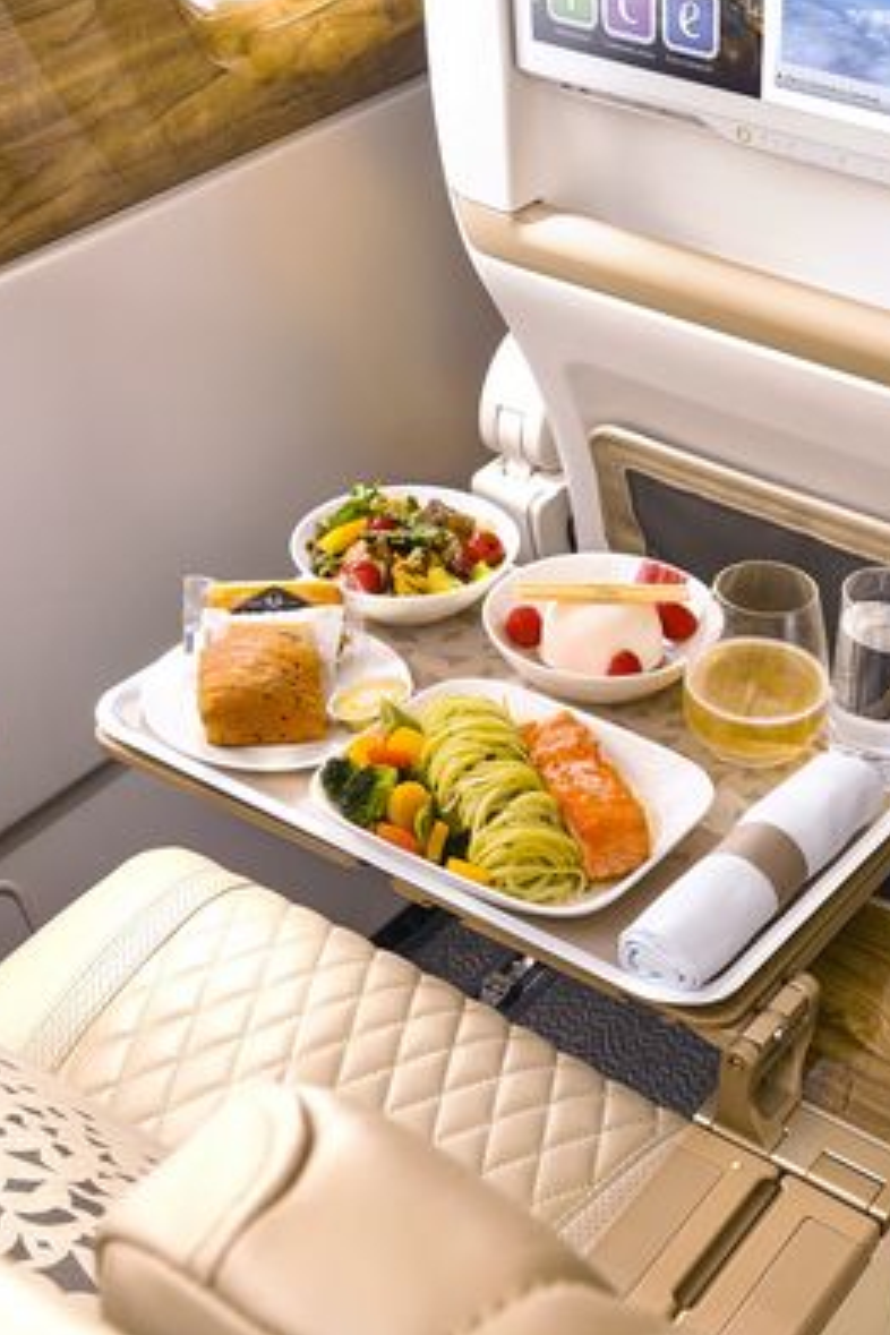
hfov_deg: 23.3
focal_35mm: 58
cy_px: 662
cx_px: 544
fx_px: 2151
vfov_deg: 34.5
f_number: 13
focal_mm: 38
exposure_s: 1/5
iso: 250
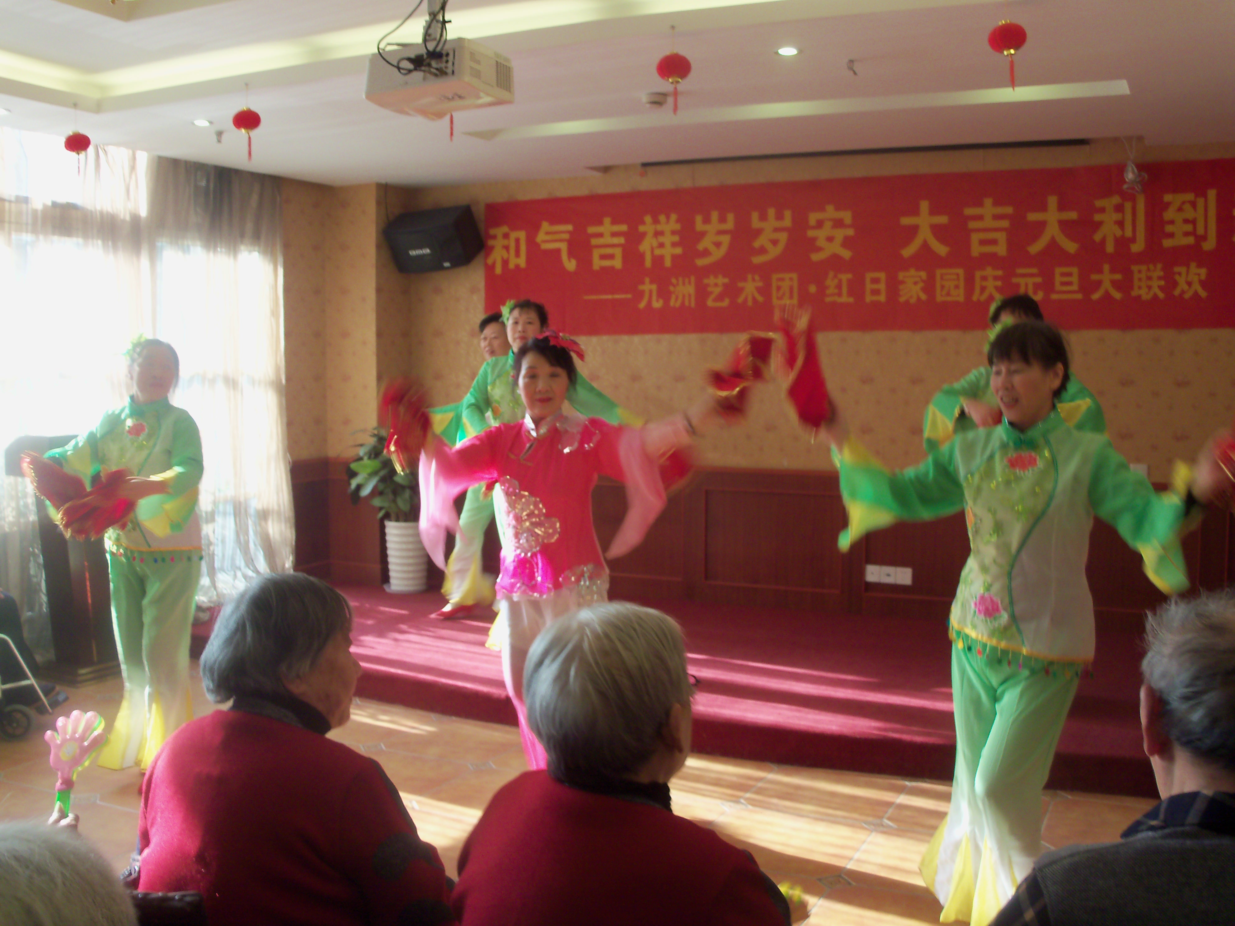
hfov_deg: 52.6
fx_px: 1249
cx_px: 618
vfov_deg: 40.7
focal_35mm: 35
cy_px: 463
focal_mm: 6.3
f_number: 3
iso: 80
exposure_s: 1/30
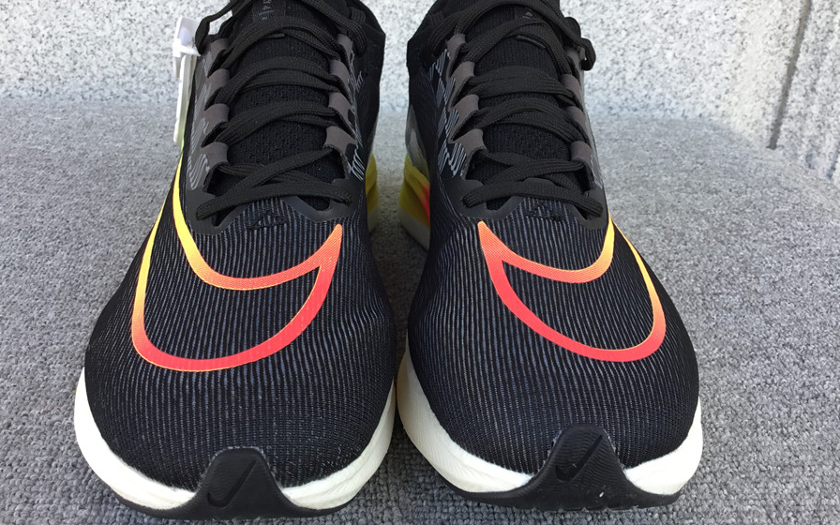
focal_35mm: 33
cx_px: 419
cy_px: 252
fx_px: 755
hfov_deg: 58.1
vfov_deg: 38.3
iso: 40
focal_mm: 3.3
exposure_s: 1/100
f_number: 2.4
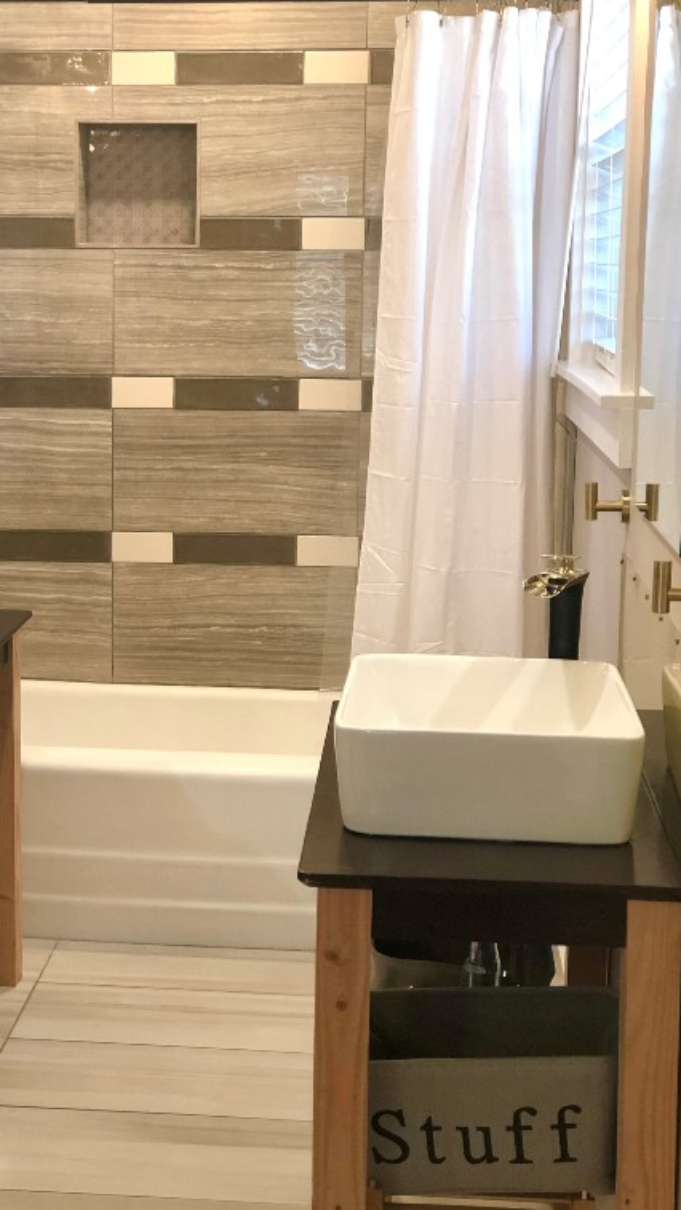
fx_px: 2022
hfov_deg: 19.1
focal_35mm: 63
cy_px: 598
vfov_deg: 33.3
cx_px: 229
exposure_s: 1/30
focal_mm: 6.6
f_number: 2.8
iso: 125
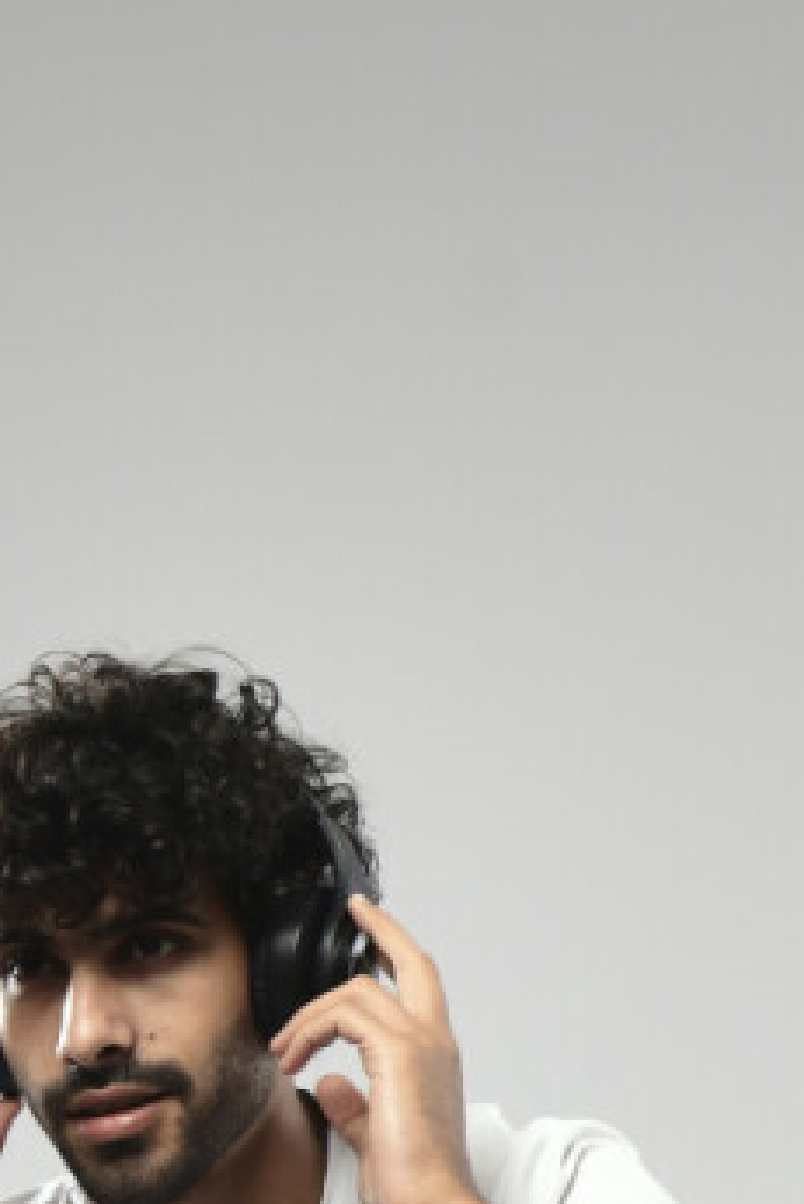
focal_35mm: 111
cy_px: 1827
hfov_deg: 12.3
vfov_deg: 16.7
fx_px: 3714
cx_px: 505
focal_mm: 32
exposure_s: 1/125
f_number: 5.6
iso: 400
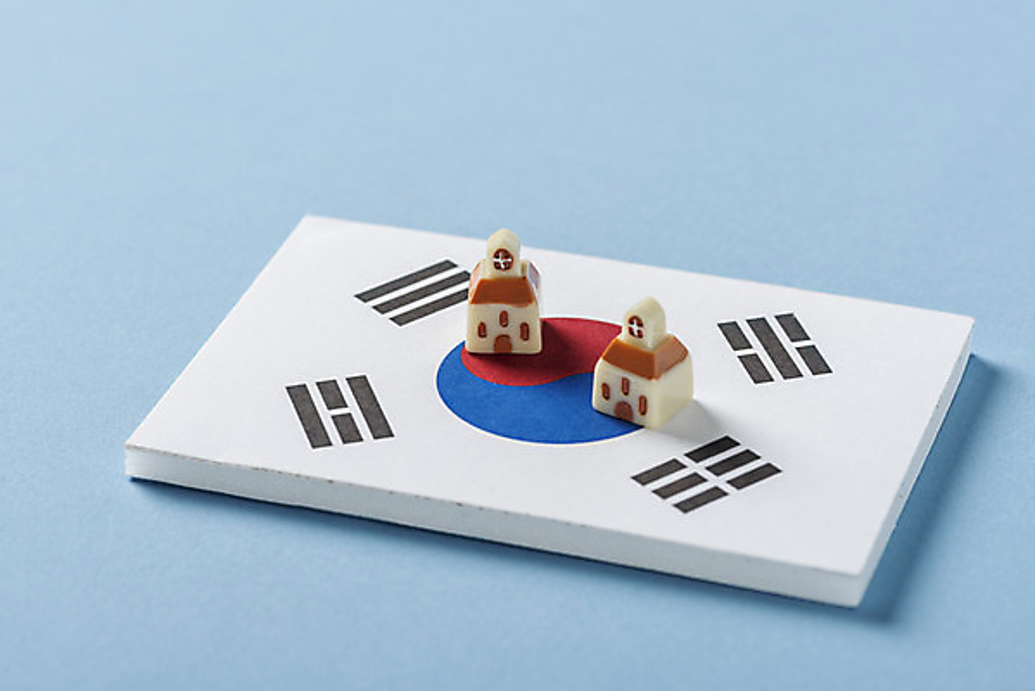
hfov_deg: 19.4
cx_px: 518
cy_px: 346
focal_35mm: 105
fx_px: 3020
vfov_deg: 13.1
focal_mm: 105
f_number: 13
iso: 100
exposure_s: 1/125
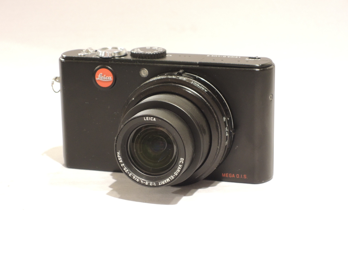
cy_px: 130
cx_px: 174
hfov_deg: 19.6
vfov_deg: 14.8
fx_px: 1005
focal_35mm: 100
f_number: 4.9
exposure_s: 1/30
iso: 400
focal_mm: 17.9
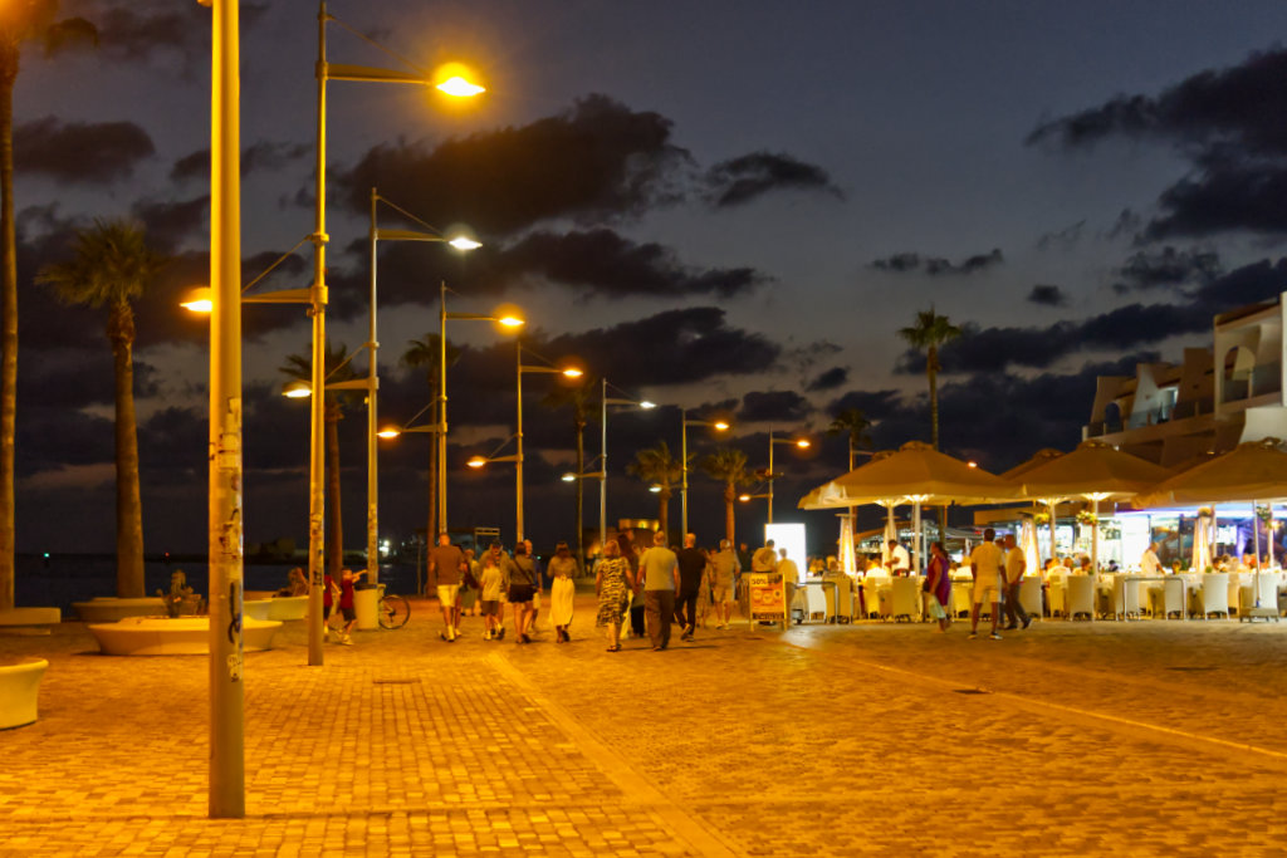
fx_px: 1609
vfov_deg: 29.9
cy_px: 429
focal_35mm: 45
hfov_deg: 43.6
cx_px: 644
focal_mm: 30
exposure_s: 1/160
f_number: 2
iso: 2500
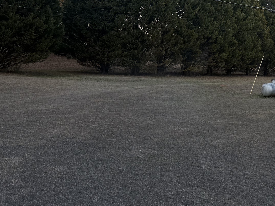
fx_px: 508
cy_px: 15
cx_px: 259
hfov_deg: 28.8
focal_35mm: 64
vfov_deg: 22.3
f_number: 1.78
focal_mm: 6.76
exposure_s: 1/1018
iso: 80
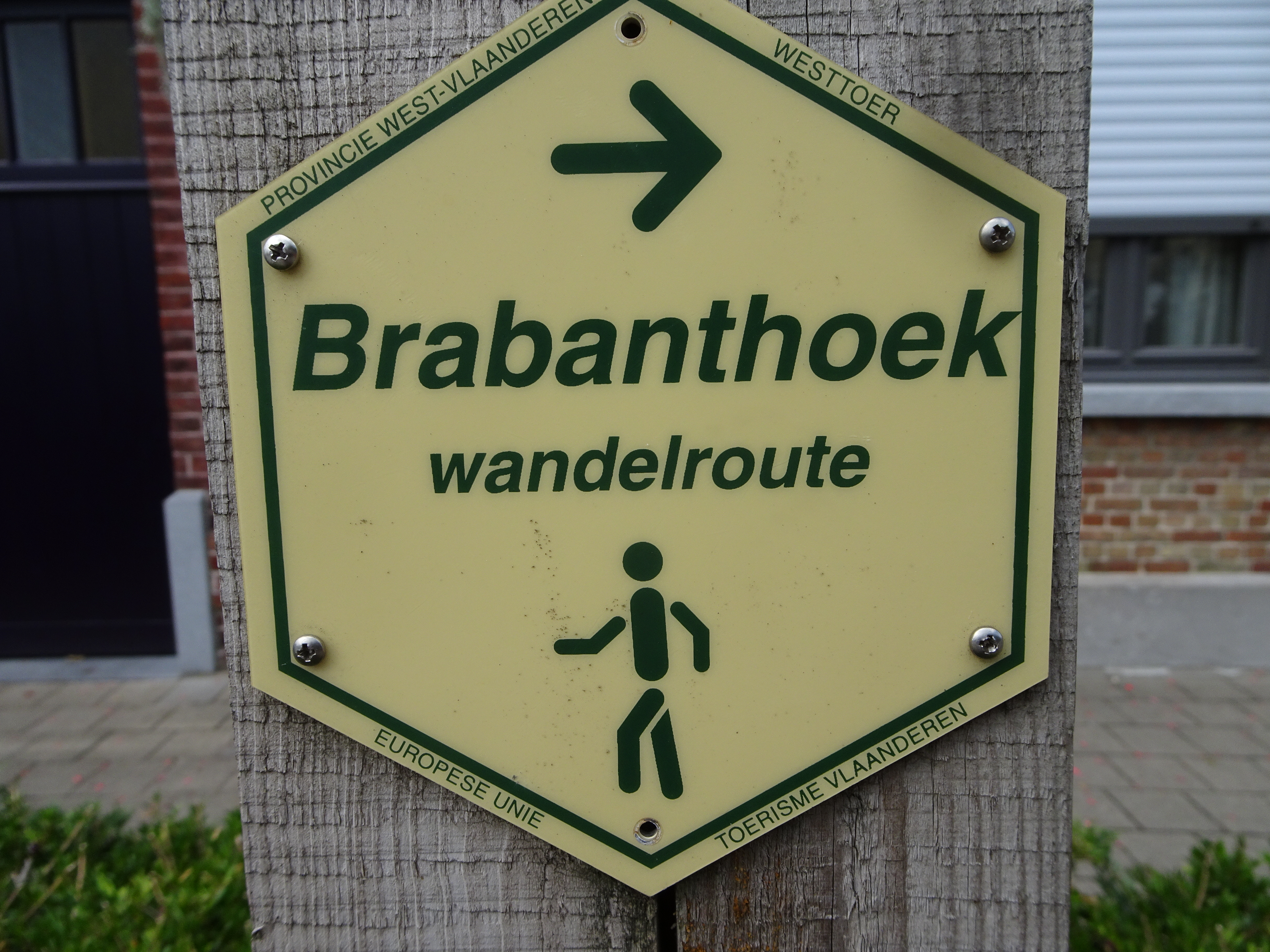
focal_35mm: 24
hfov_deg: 71.6
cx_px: 635
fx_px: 881
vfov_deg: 56.8
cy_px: 476
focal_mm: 4.1
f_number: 3.5
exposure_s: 1/500
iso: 80
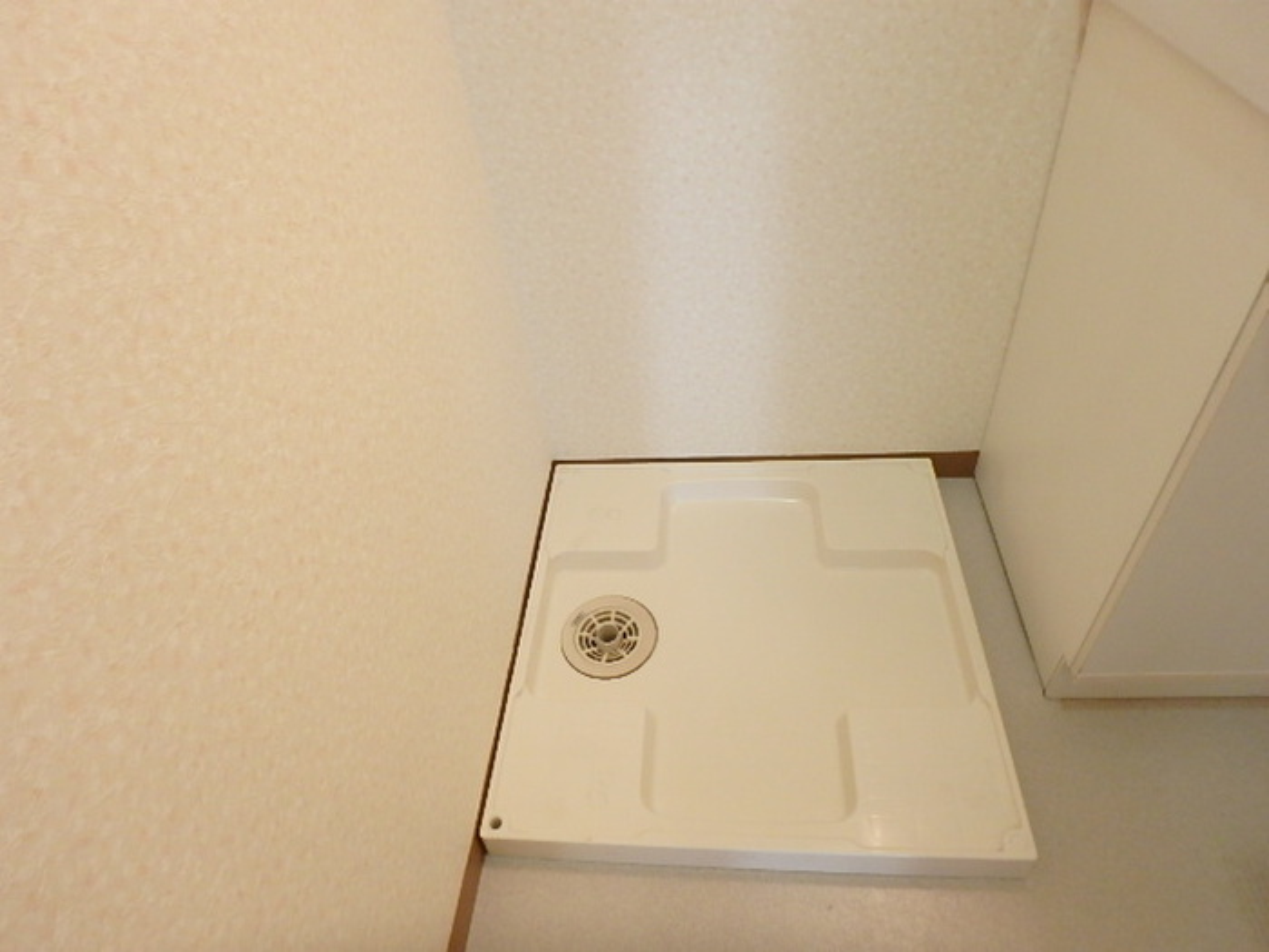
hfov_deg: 79.0
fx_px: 770
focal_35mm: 21
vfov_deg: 63.4
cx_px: 634
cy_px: 476
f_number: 3.5
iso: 500
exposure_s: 1/30
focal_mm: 3.7
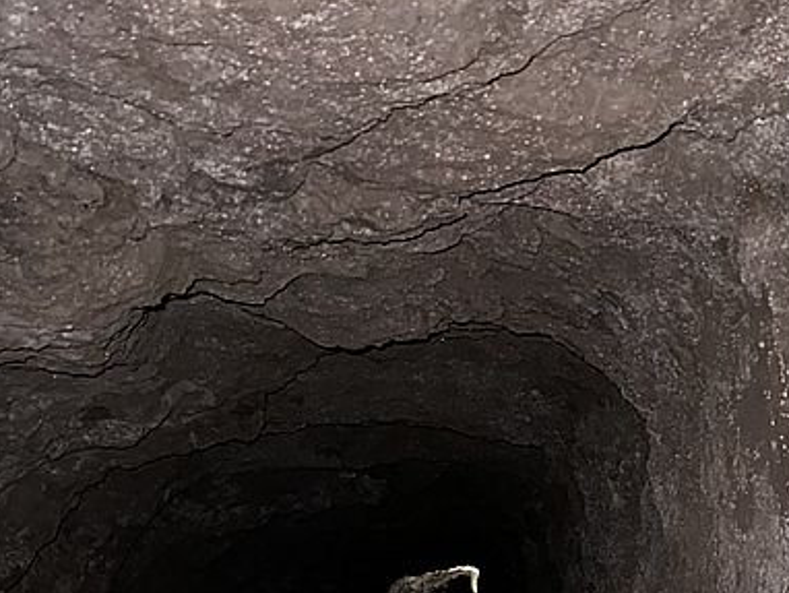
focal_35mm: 67
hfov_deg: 28.9
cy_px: 885
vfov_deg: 19.3
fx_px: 1528
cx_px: 485
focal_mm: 6.86
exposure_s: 1/4
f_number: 1.78
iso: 500
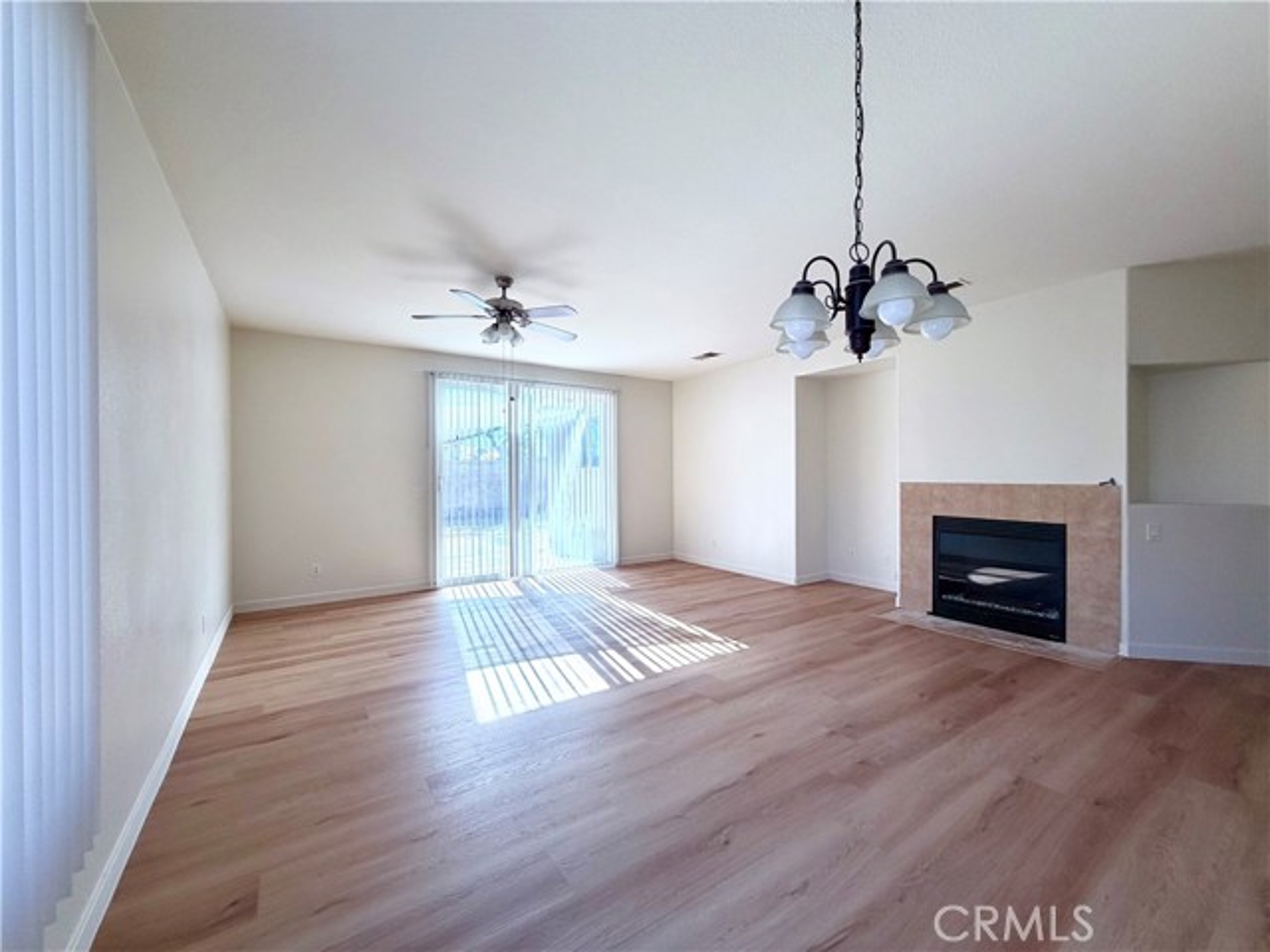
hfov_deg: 102.1
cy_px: 476
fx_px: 514
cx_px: 635
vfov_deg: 85.7
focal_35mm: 14
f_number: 2.2
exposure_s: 1/120
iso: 50
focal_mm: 2.22
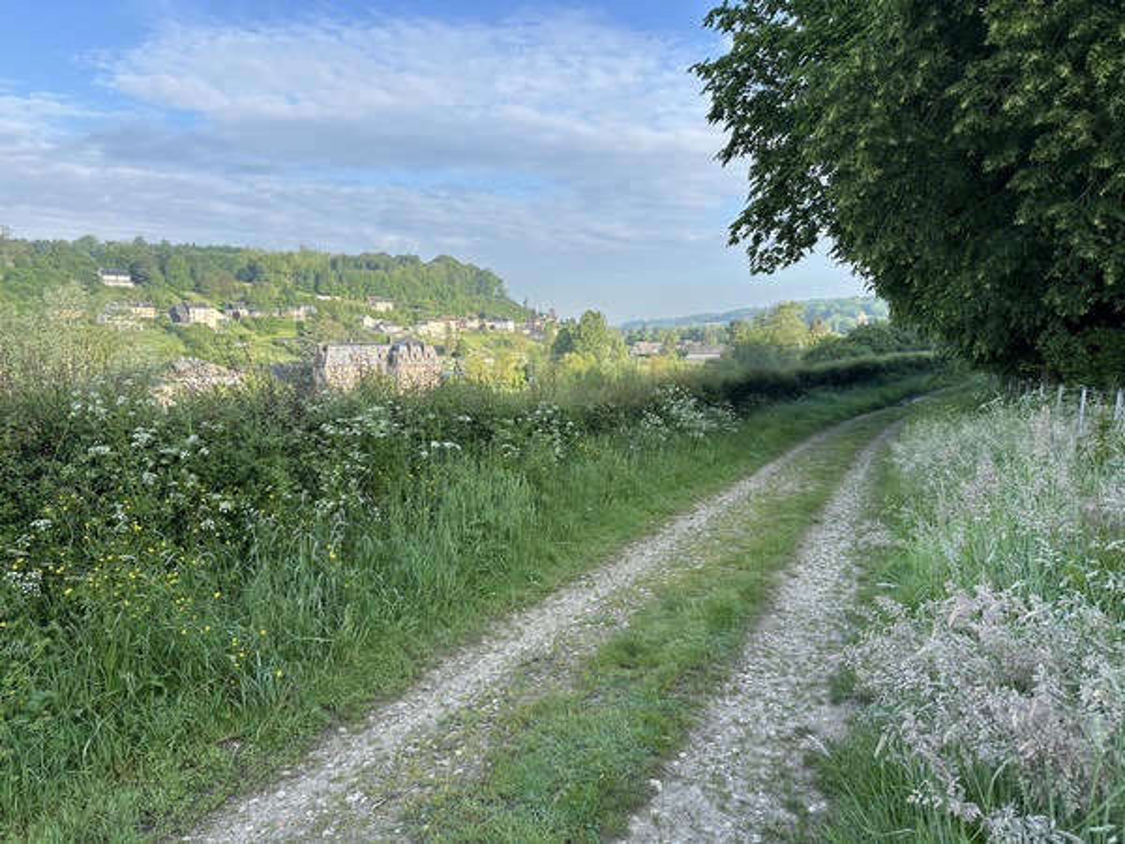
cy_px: 422
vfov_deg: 56.8
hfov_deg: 71.6
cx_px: 562
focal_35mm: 24
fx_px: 780
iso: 80
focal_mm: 6.86
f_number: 1.78
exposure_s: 1/864
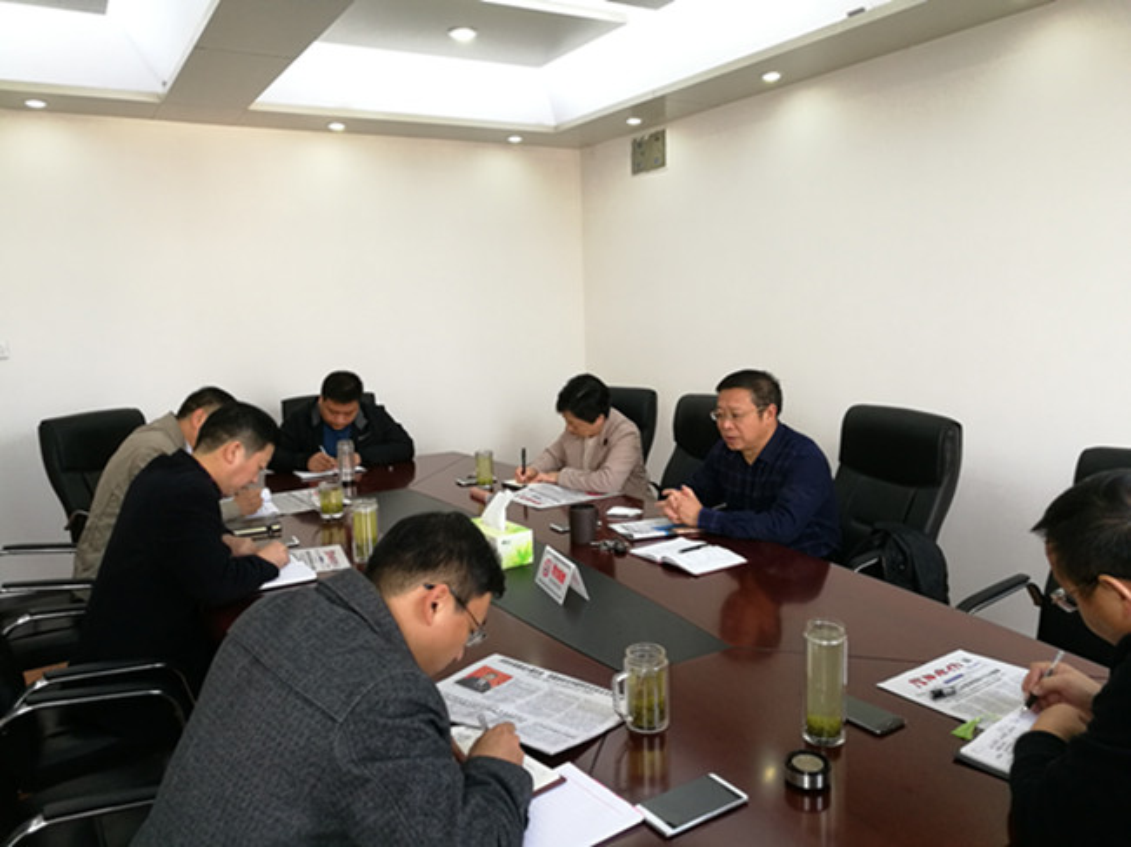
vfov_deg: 51.3
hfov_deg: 65.3
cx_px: 566
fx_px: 882
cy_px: 424
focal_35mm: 27
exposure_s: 1/50
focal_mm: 4.5
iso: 160
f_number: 2.2
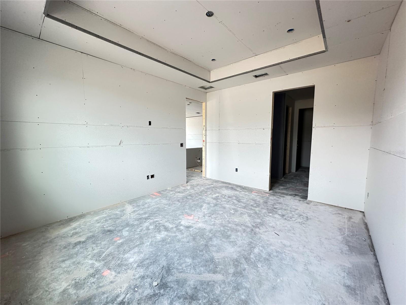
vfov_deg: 85.7
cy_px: 152
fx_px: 164
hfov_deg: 102.1
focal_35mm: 14
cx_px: 203
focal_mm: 2.22
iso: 320
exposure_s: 1/99
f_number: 2.2
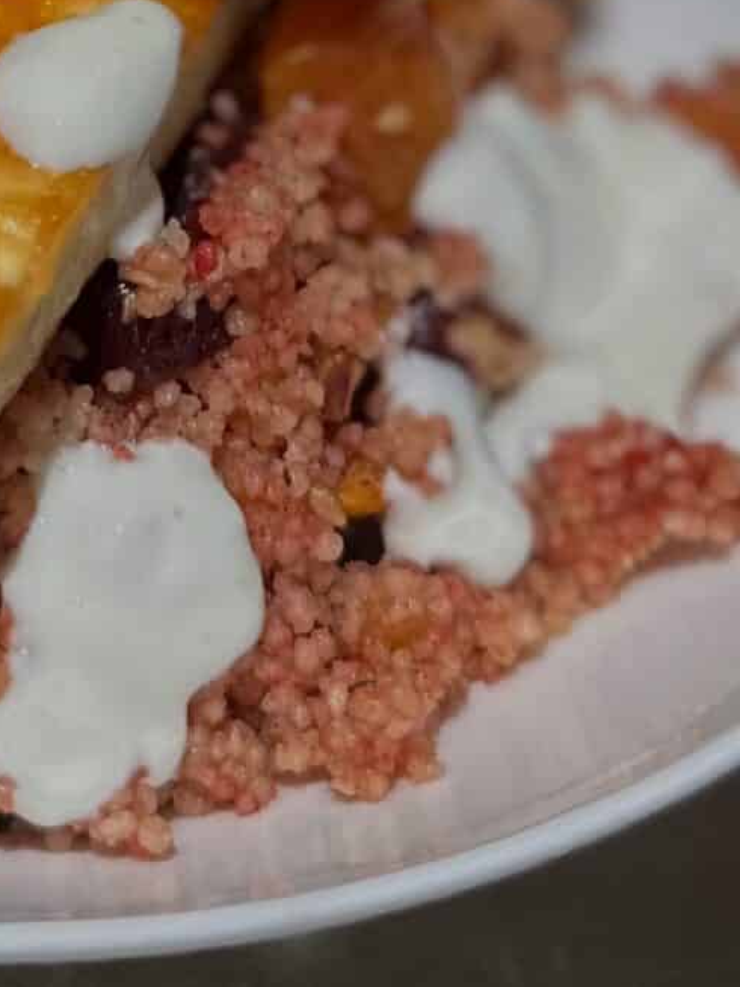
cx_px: 41
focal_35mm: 94
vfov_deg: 18.6
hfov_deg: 15.5
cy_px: -478
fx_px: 2681
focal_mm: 6.86
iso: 50
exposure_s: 1/117
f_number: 1.78
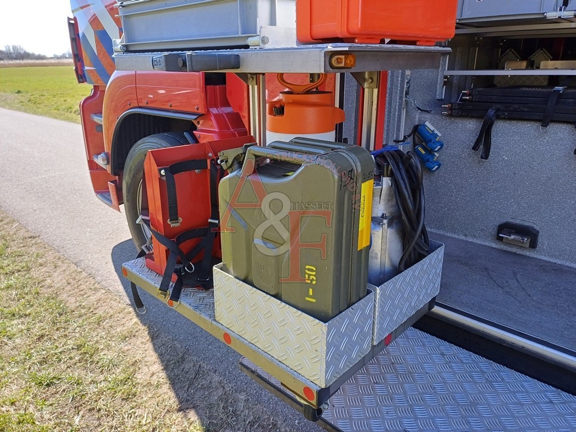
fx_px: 416
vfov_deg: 54.9
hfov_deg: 69.4
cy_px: 216
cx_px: 288
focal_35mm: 25
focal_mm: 4.65
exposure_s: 1/189
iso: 50
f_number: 1.8
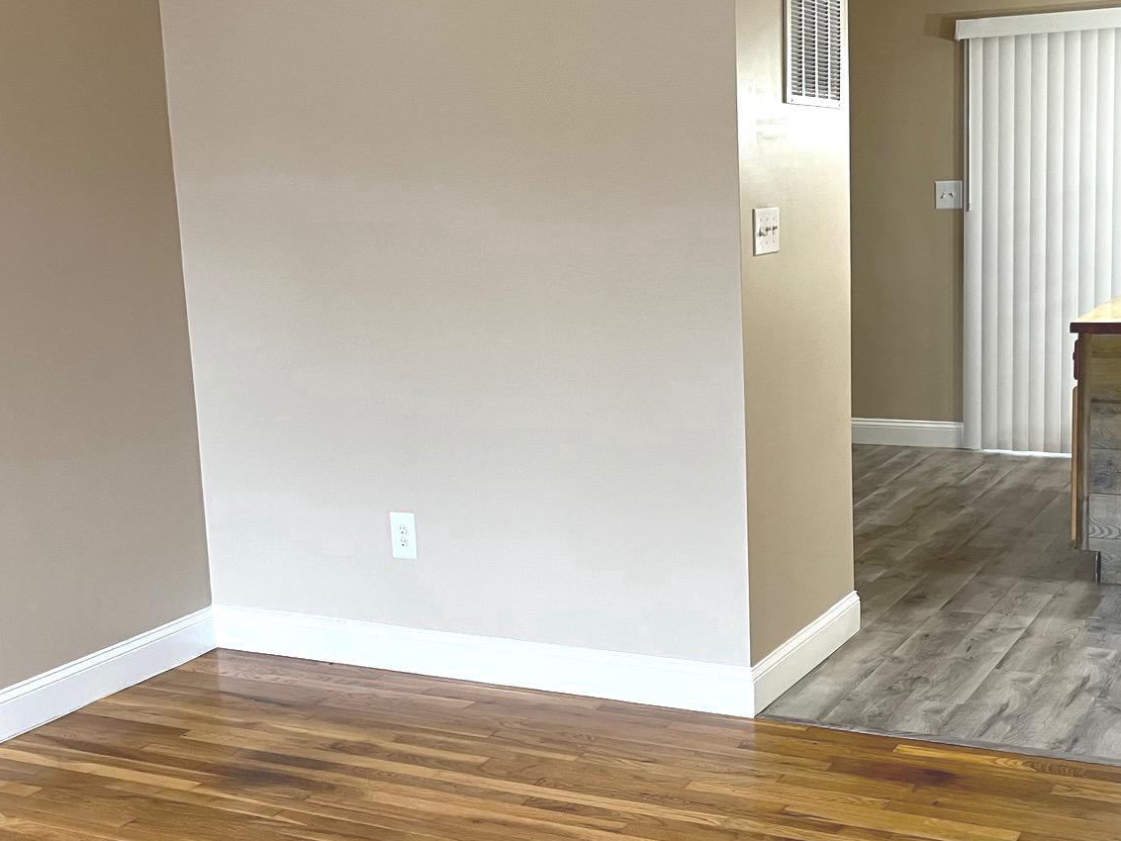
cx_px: 623
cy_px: 428
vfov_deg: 30.9
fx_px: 1522
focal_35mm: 47
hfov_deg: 40.4
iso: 125
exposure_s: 1/60
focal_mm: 5.1
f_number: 1.6
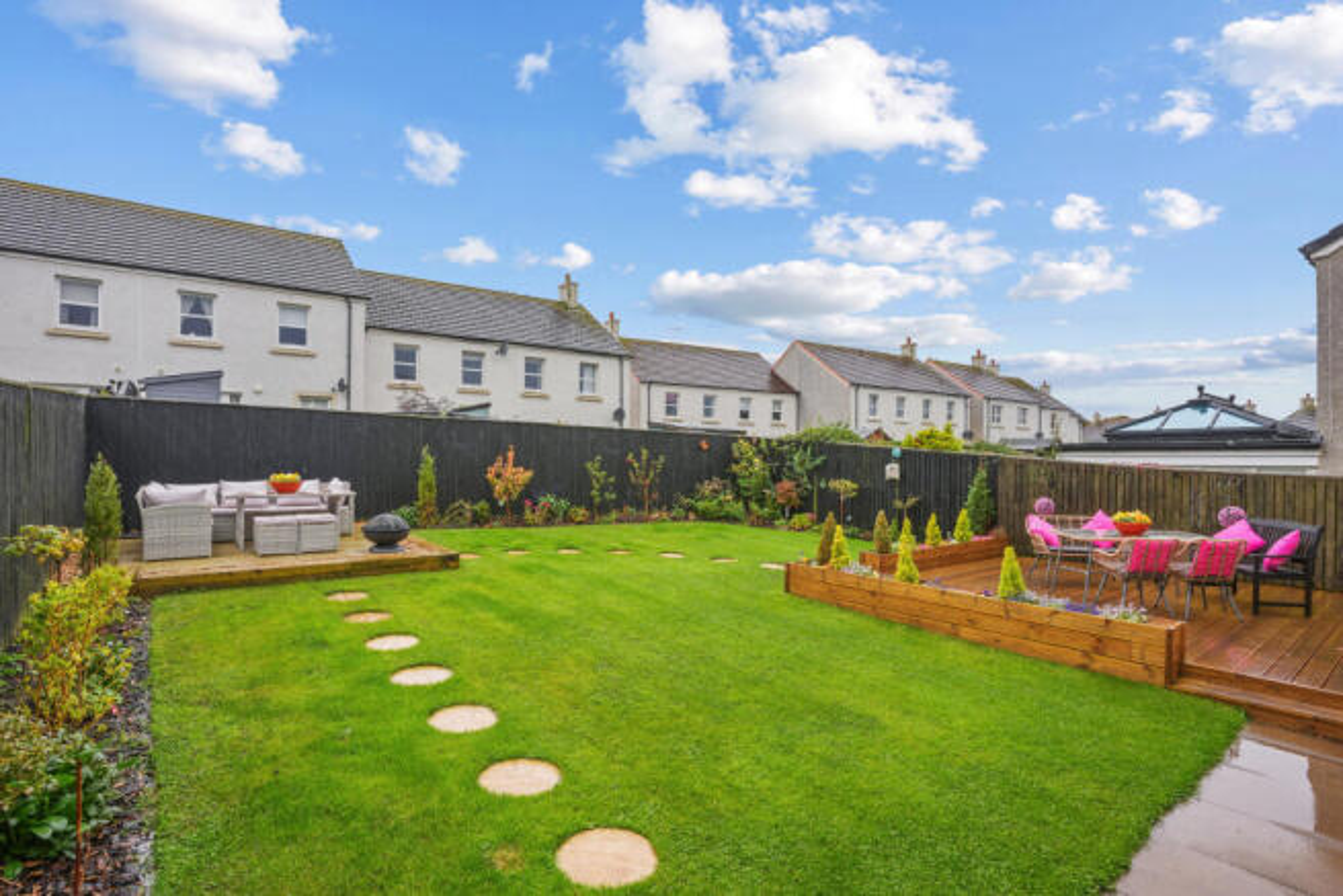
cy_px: 448
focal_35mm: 17
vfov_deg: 70.5
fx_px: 634
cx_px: 672
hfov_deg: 93.3
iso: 250
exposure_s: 1/25
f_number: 8
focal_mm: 17
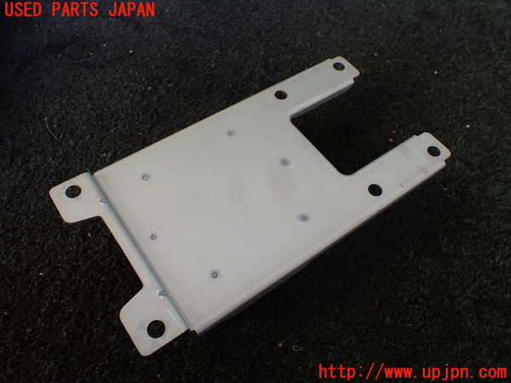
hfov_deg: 60.0
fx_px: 443
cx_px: 256
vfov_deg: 46.8
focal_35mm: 30
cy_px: 192
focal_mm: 5.4
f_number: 2.3
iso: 200
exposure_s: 1/125
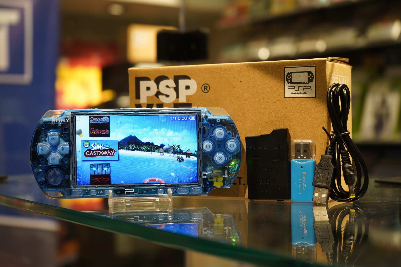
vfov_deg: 24.2
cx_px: 200
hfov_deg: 35.6
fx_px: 624
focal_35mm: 56
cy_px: 134
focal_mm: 56
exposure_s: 1/30
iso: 640
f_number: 5
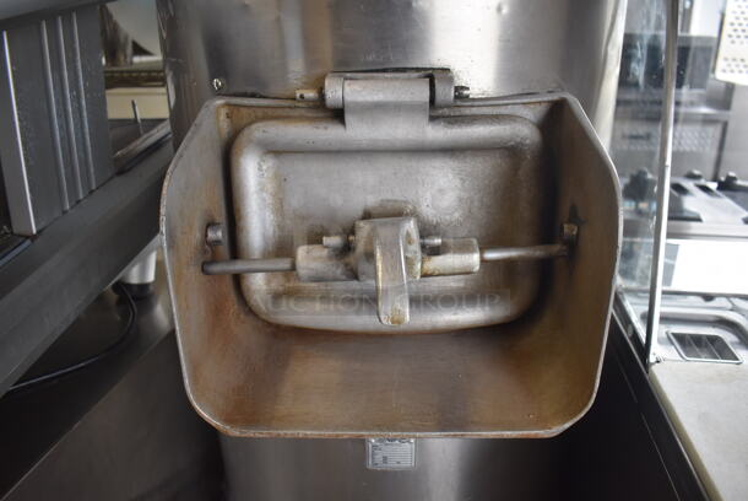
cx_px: 374
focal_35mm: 27
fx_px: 562
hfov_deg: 67.3
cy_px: 250
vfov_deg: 48.0
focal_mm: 18
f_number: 3.5
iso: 720
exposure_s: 1/250
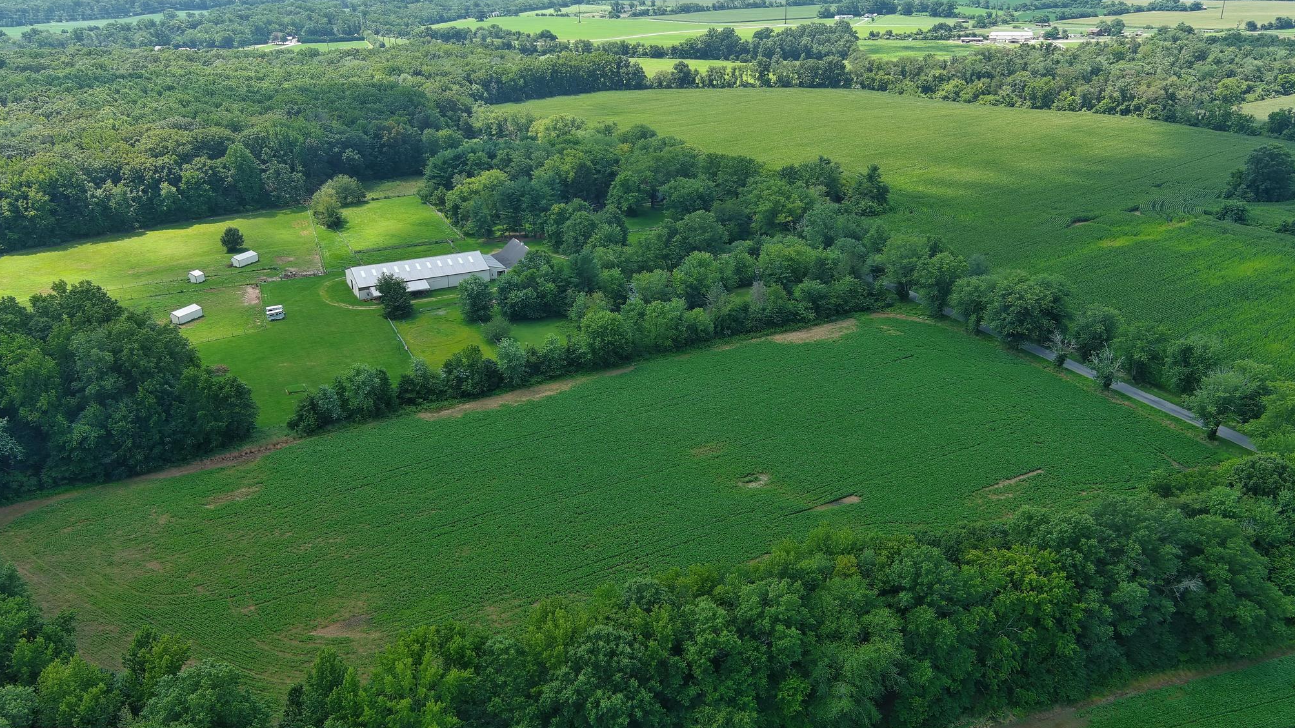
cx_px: 648
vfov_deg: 37.8
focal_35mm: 31
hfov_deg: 62.6
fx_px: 1064
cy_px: 335
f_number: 2.8
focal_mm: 10.57
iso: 100
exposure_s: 1/500
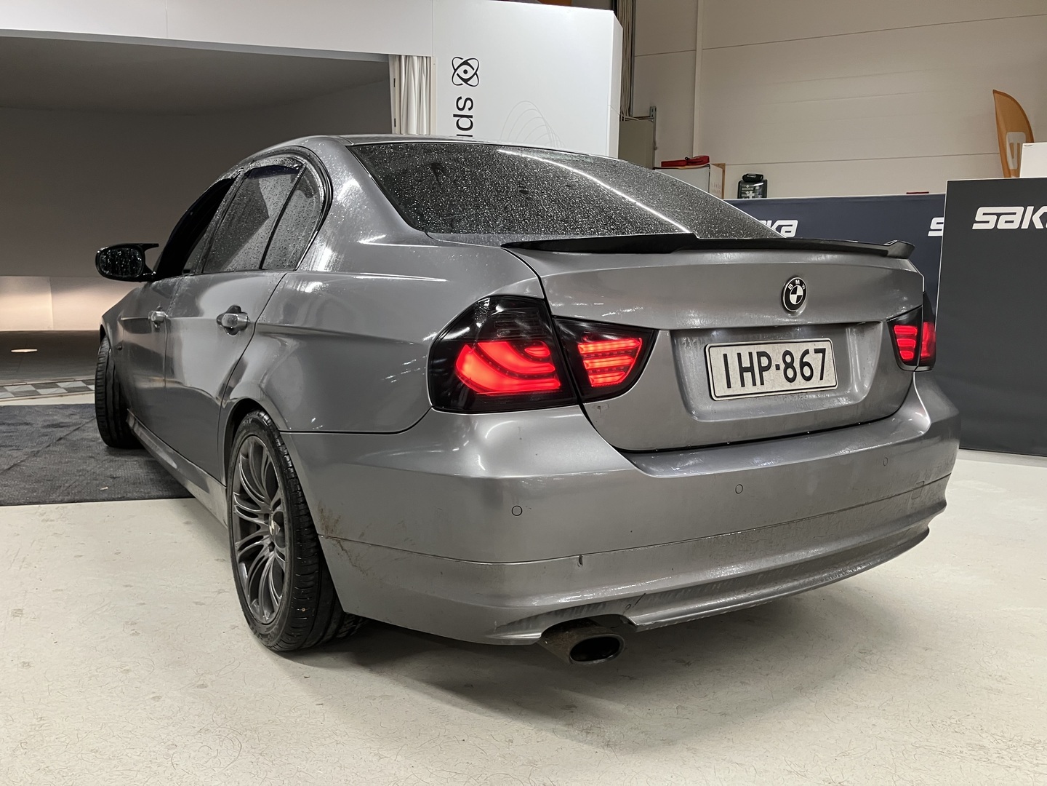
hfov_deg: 63.4
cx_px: 524
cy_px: 393
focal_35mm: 28
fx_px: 847
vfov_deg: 49.7
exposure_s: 1/50
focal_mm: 3.99
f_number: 1.8
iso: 100
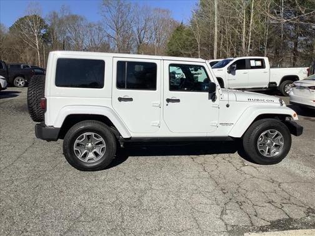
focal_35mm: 31
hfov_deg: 58.4
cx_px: 158
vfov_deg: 45.4
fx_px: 282
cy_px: 118
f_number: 2.4
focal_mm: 3.3
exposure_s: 1/3135
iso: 25
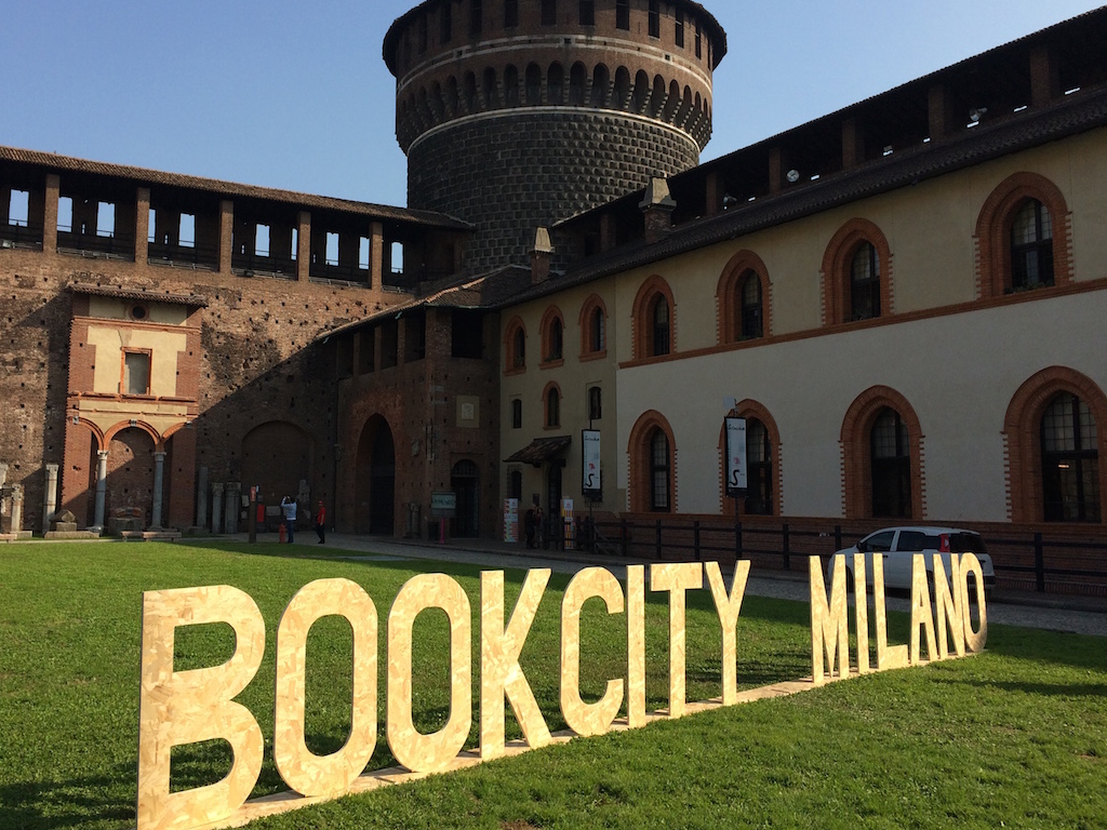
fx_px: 1087
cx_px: 474
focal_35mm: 34
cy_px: 375
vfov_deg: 41.7
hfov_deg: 53.8
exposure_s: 1/1866
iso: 32
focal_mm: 4.15
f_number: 2.2
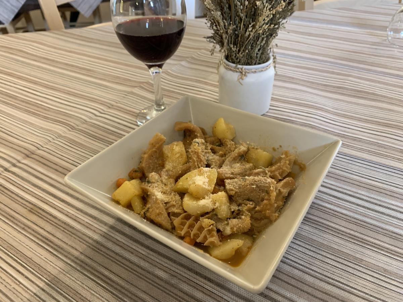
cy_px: 151
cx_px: 202
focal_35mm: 26
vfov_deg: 53.1
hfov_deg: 67.3
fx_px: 303
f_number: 1.8
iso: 320
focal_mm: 4.25
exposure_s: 1/50
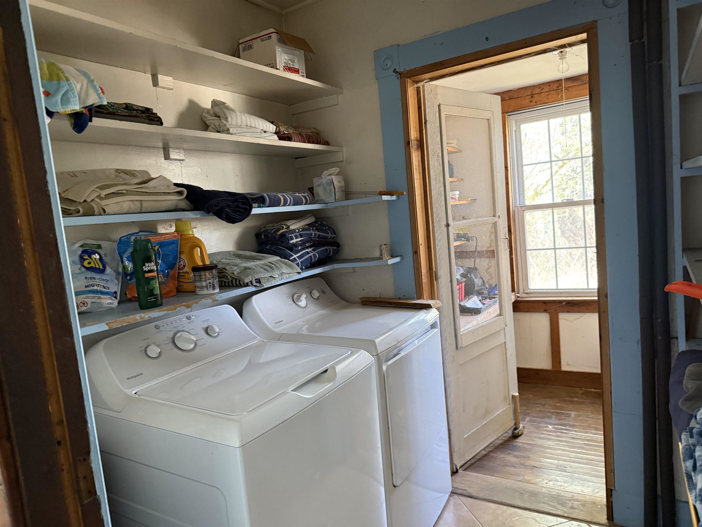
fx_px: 487
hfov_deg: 71.6
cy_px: 264
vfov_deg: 56.8
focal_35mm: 24
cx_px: 351
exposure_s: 1/60
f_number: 1.78
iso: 640
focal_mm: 6.76
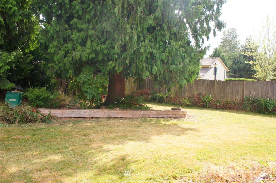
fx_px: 253
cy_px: 92
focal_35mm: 33
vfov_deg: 39.9
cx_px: 138
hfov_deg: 57.3
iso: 200
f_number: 9
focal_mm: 22
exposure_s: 1/160
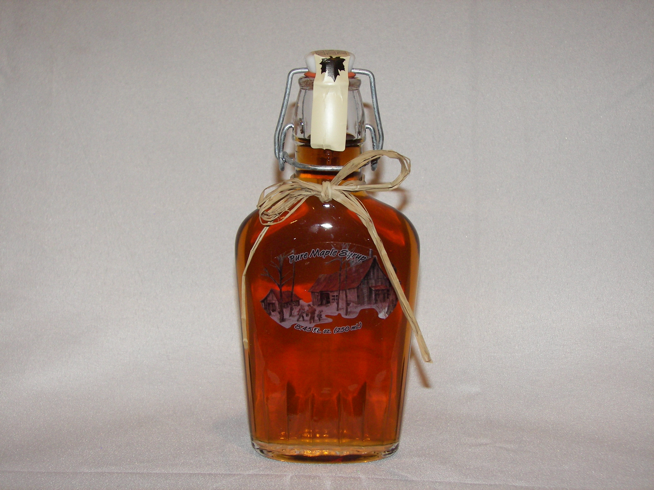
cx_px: 327
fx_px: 1266
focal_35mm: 67
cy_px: 245
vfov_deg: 21.9
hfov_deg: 29.0
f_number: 2.8
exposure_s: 1/30
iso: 100
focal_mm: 11.2
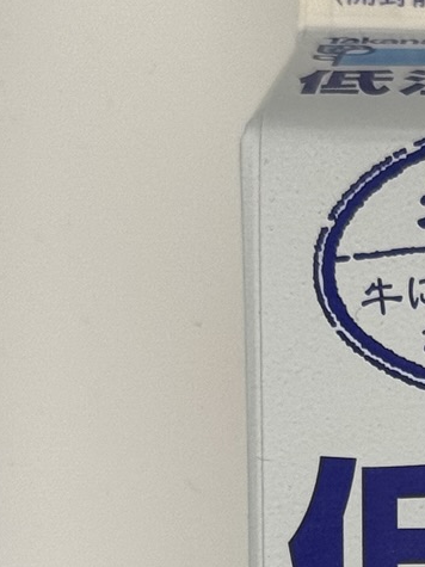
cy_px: 1055
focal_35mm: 202
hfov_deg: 7.1
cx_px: 850
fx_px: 3308
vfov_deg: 9.3
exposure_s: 1/233
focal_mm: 6.76
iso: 64
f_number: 1.78
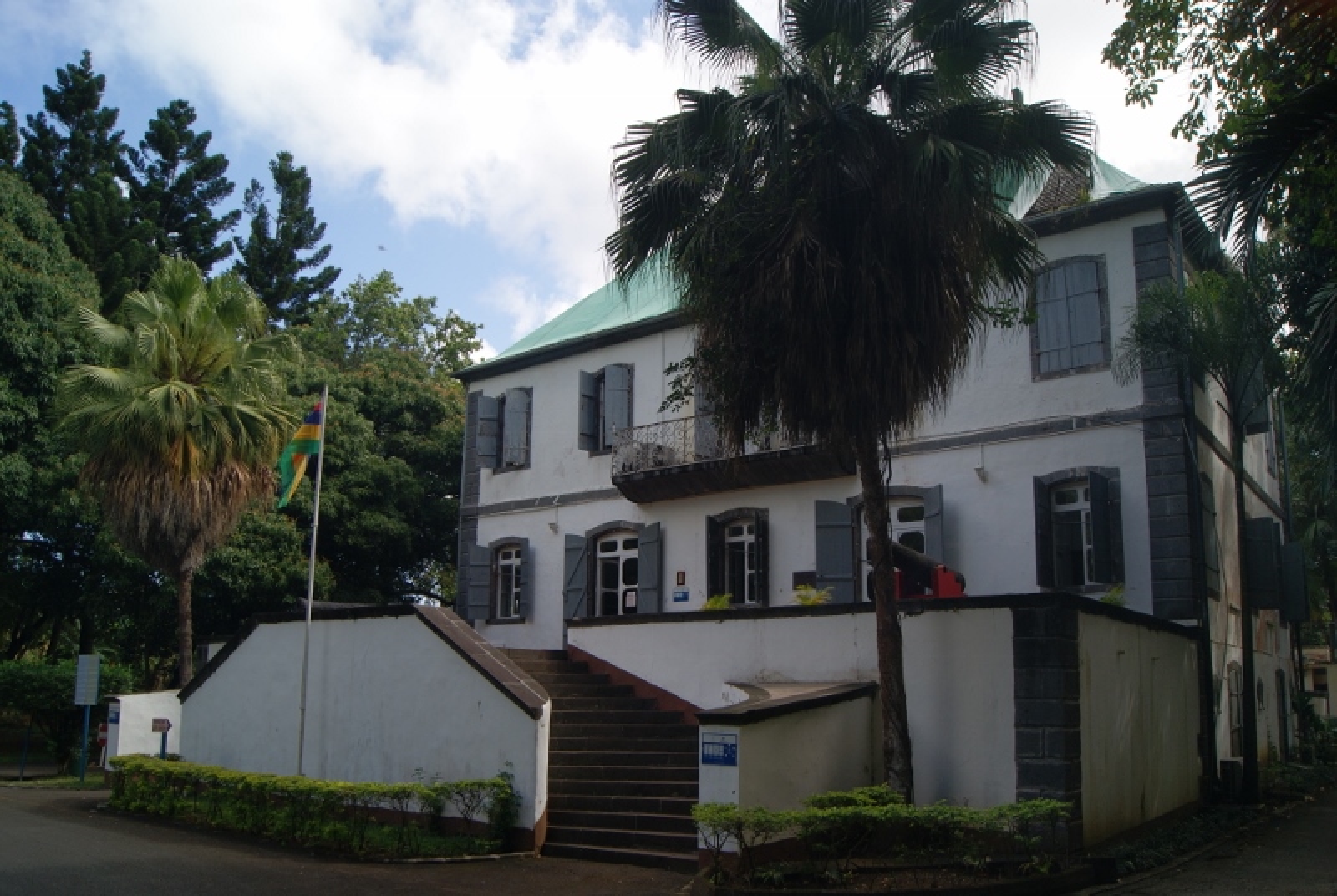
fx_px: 1004
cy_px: 448
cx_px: 668
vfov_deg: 48.1
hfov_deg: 67.3
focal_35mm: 27
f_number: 10
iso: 100
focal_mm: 18
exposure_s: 1/80
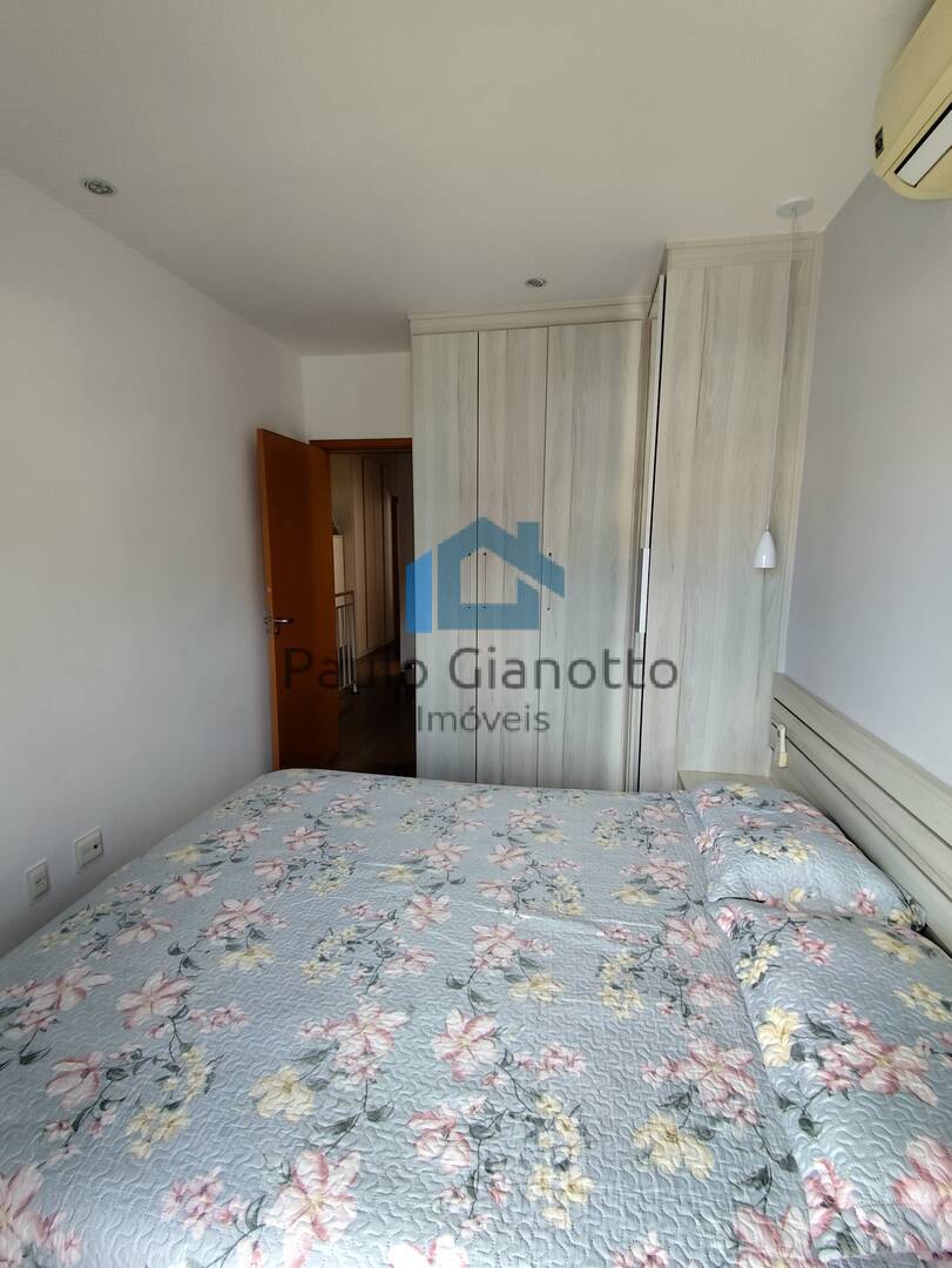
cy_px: 634
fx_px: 586
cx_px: 476
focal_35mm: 16
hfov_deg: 78.1
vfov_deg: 94.5
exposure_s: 1/60
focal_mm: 1.65
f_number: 2.2
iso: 64
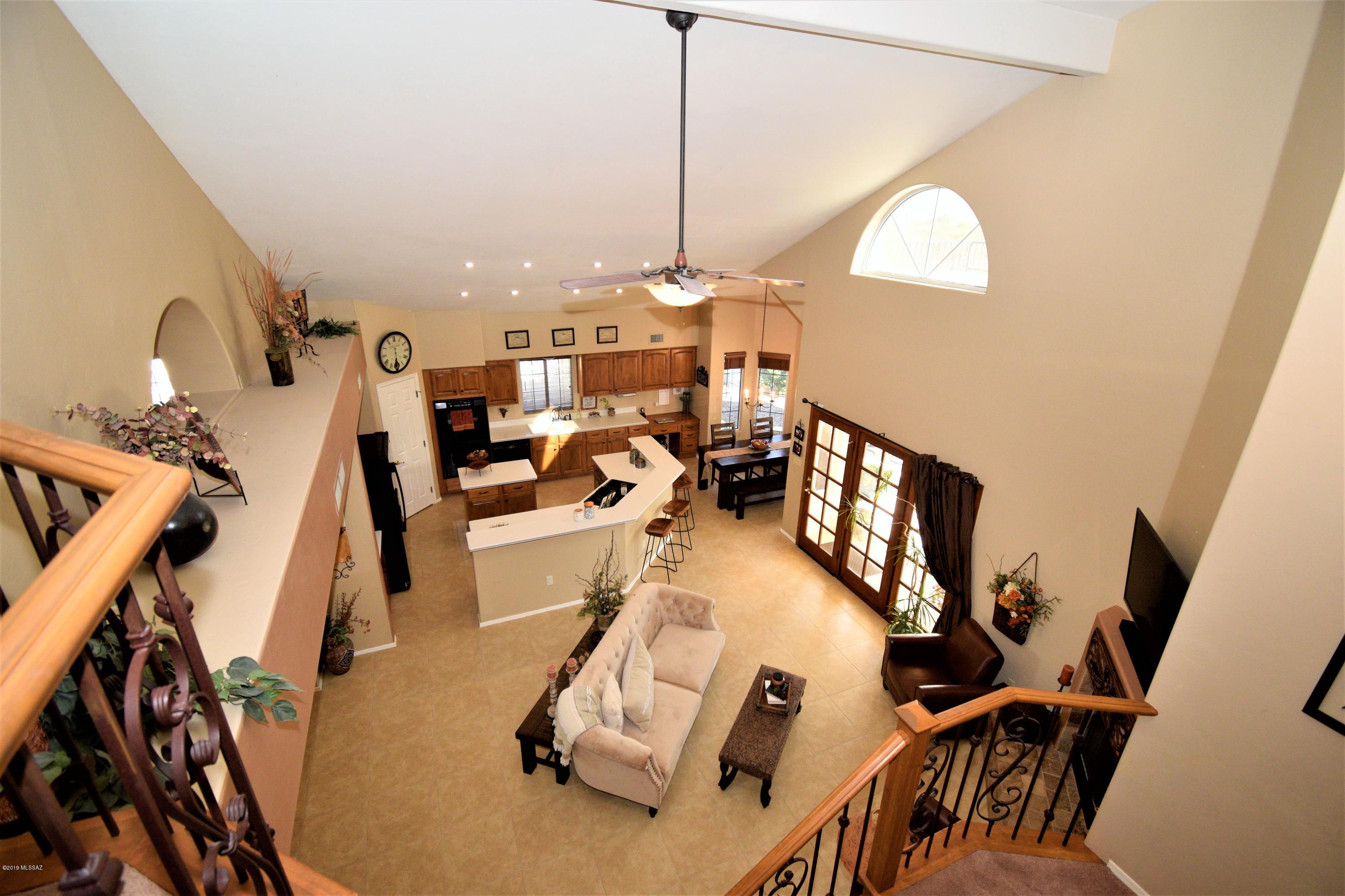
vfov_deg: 77.3
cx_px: 672
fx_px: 560
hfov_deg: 100.4
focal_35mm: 15
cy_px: 448
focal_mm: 10
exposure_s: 1/125
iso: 720
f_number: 5.6
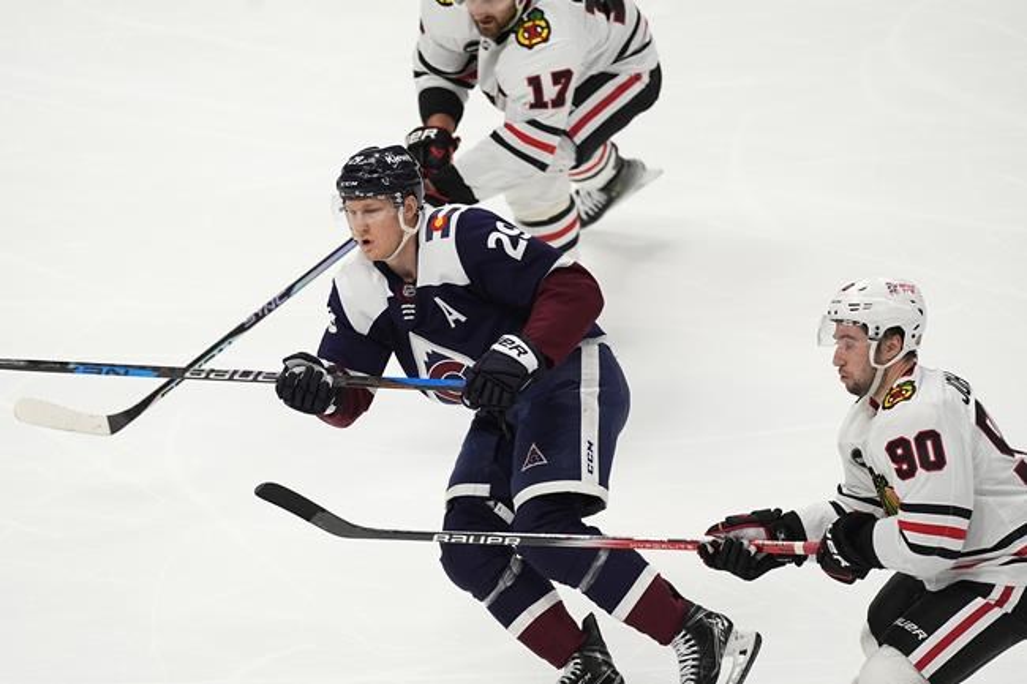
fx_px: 17111
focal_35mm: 600
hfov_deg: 3.4
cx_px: 514
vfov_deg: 2.3
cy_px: 342
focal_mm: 600
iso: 3200
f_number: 4
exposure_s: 1/2000
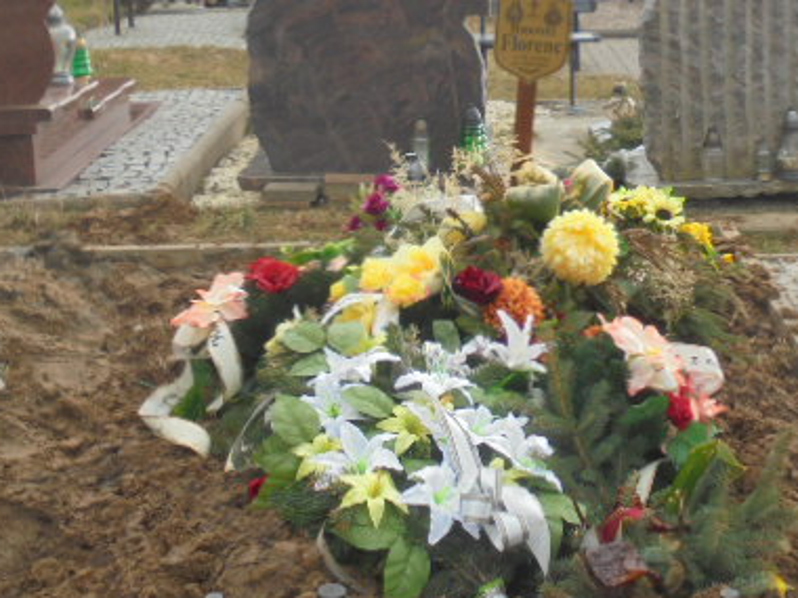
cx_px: 460
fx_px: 1475
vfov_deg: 22.7
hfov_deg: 30.2
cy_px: 151
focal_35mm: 64
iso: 100
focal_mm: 6.9
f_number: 4.2
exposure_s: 1/125
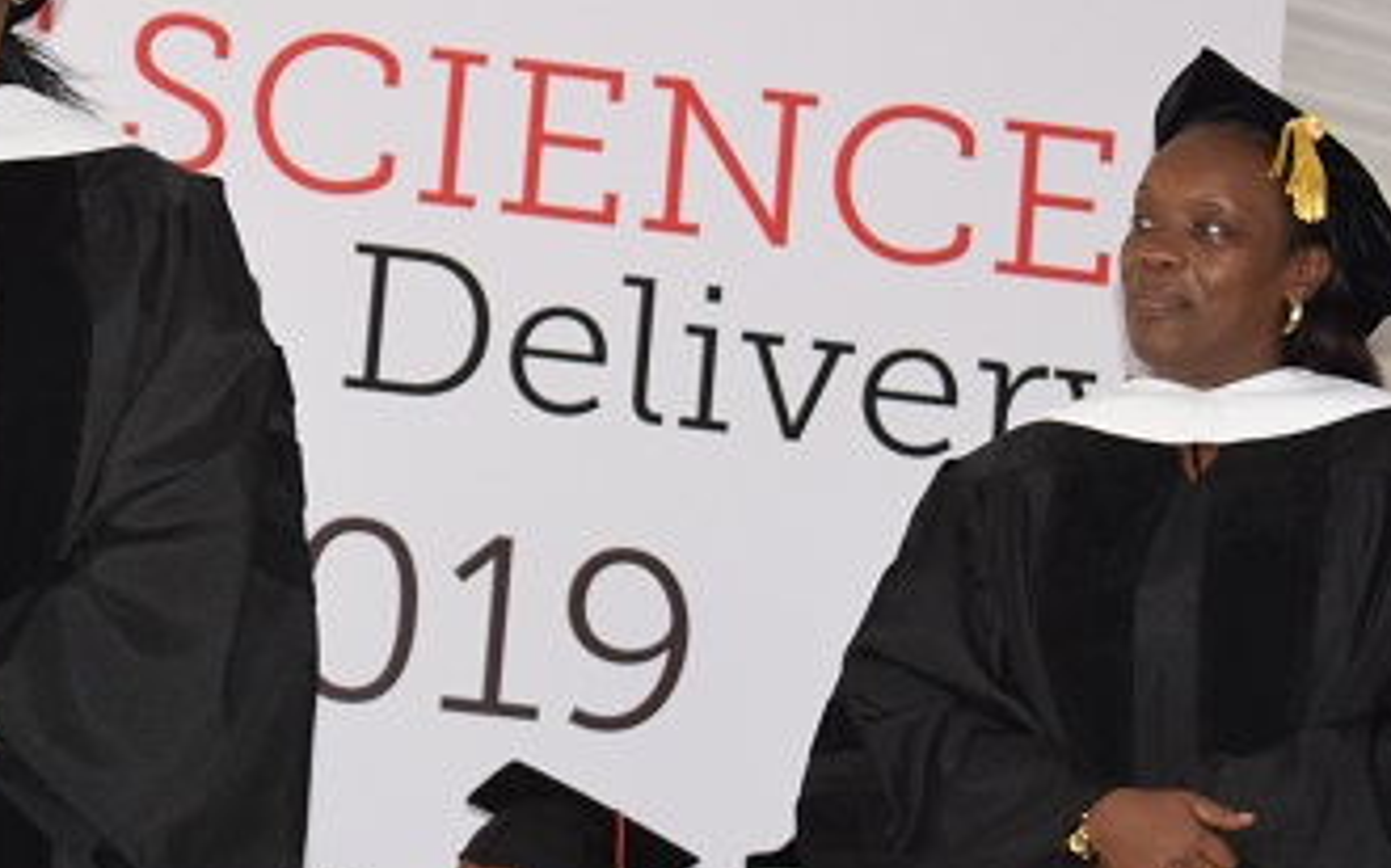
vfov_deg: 7.4
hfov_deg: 11.7
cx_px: 198
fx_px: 6749
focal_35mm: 178
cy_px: 329
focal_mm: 55
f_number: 5.6
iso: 1250
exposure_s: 1/60
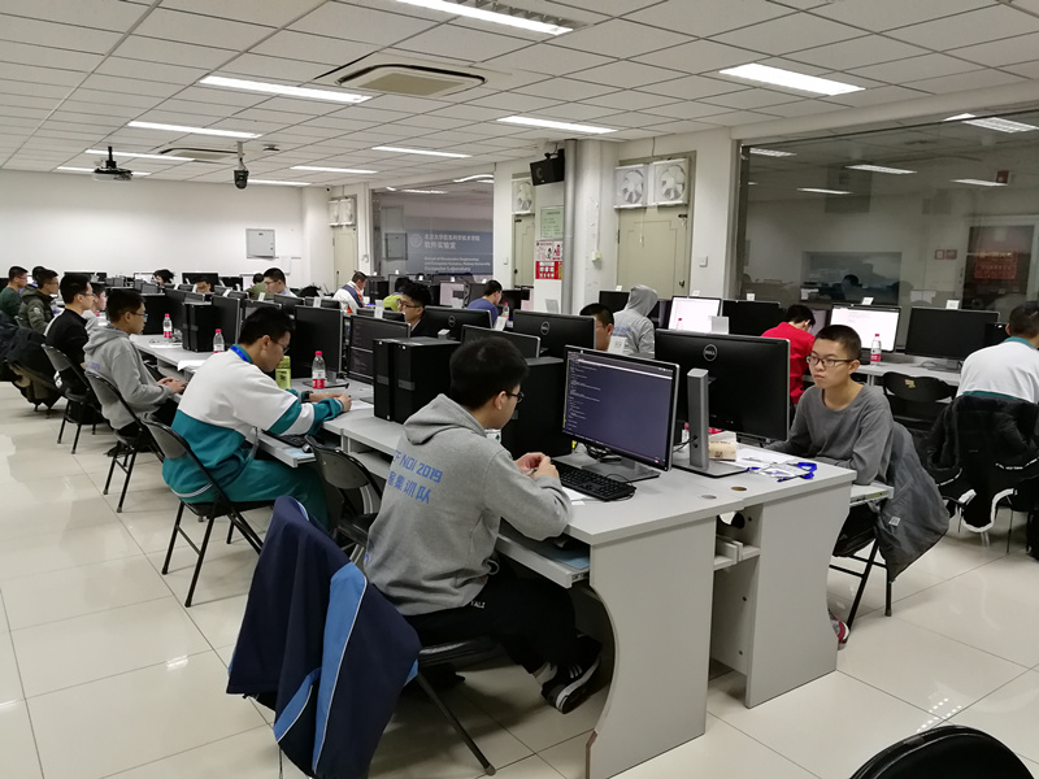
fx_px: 810
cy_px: 390
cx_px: 520
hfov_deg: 65.3
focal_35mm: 27
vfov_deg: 51.4
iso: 400
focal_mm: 3.84
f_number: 2.2
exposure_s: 1/33.3
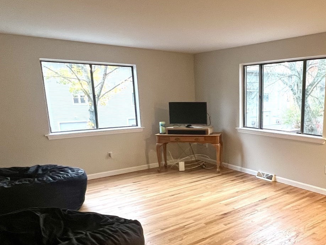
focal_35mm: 29
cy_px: 159
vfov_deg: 47.6
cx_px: 250
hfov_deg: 58.0
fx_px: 273
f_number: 1.8
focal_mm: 1.57
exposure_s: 1/60
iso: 250
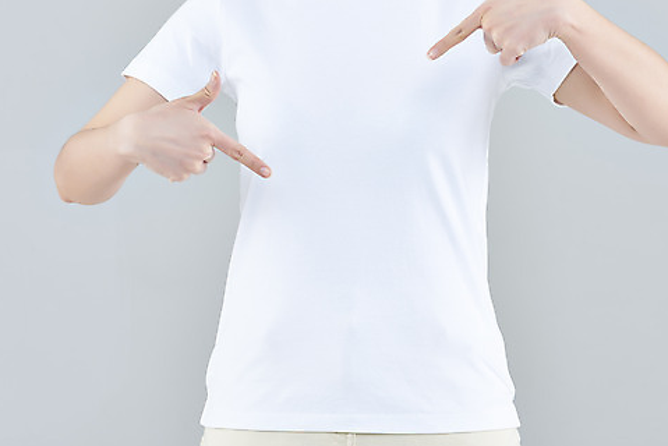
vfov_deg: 6.9
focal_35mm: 200
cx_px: 365
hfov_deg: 10.3
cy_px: 177
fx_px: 3713
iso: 100
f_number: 16
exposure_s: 1/125
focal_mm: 160
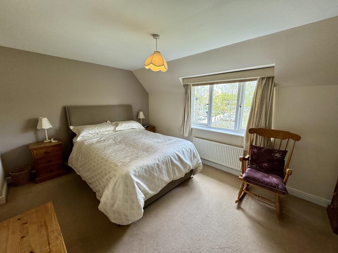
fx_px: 137
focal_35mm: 14
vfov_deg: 85.7
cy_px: 126
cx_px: 169
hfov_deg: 102.1
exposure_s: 1/100
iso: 80
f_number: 2.2
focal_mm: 2.22
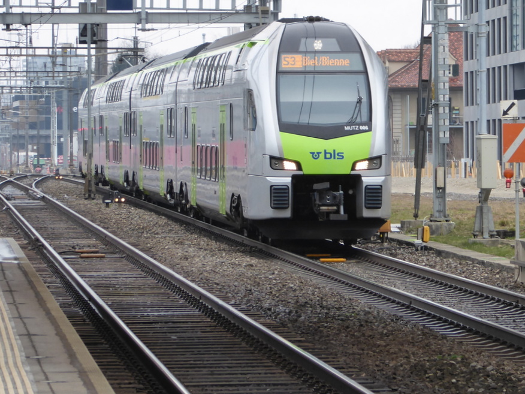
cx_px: 321
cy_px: 131
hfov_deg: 6.5
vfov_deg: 4.9
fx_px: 4611
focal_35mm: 304
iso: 125
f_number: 5.6
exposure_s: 1/80
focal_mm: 35.8
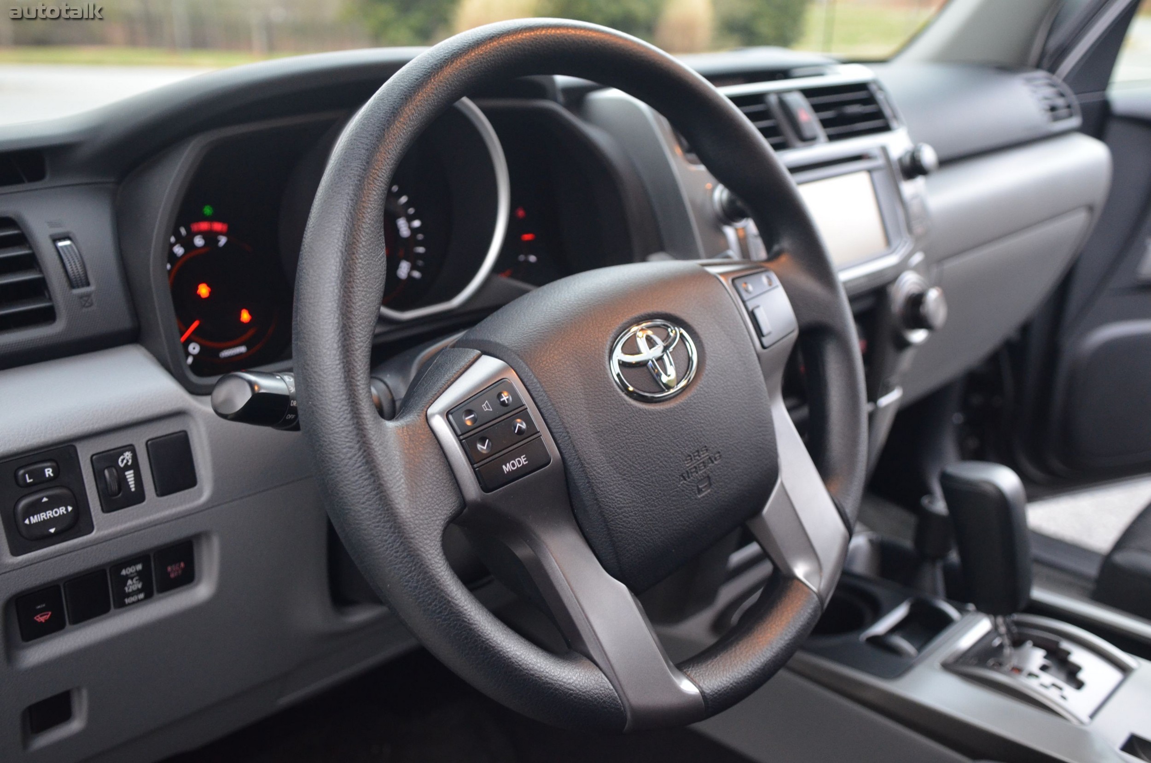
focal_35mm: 33
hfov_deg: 57.3
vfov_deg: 39.8
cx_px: 576
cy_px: 382
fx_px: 1053
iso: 1600
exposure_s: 1/40
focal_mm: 22
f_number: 2.8
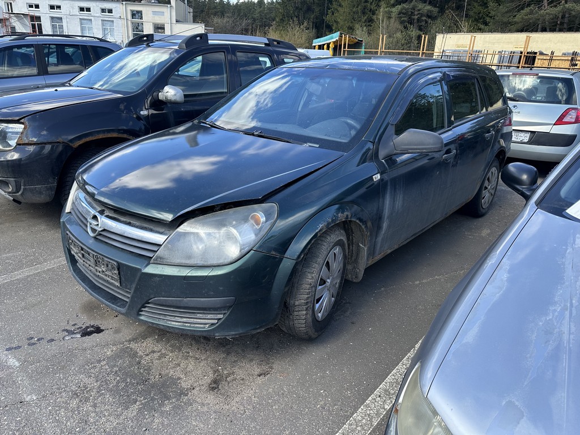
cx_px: 290
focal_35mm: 24
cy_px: 218
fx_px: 402
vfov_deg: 56.8
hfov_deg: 71.6
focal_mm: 6.86
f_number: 1.78
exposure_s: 1/810
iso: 80
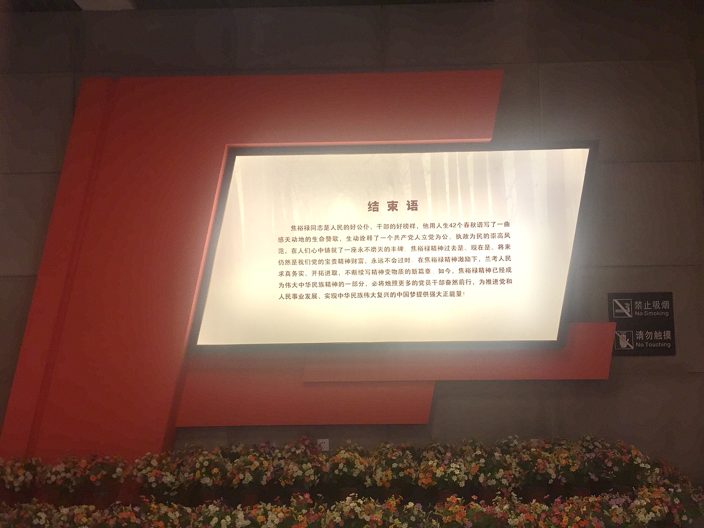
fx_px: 590
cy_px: 264
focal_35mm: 29
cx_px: 352
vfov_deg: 48.2
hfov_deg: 61.7
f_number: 2.2
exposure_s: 1/50
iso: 32
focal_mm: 4.15
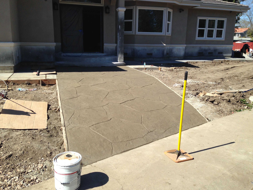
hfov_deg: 55.4
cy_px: 95
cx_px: 126
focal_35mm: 33
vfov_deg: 42.9
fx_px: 241
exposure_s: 1/1427
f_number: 2.4
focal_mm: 4.12
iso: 50
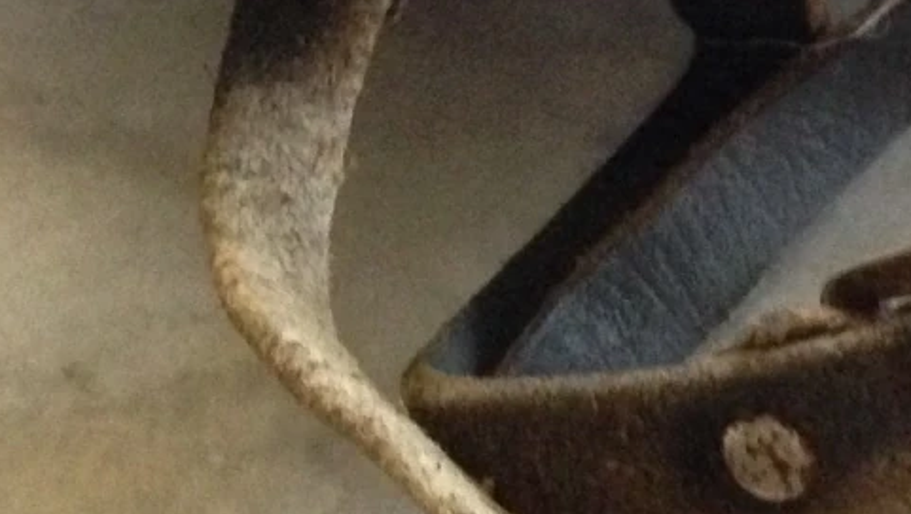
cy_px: -161
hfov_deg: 16.9
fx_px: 2948
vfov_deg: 9.8
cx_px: 1068
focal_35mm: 122
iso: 500
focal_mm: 4.12
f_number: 2.4
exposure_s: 1/15
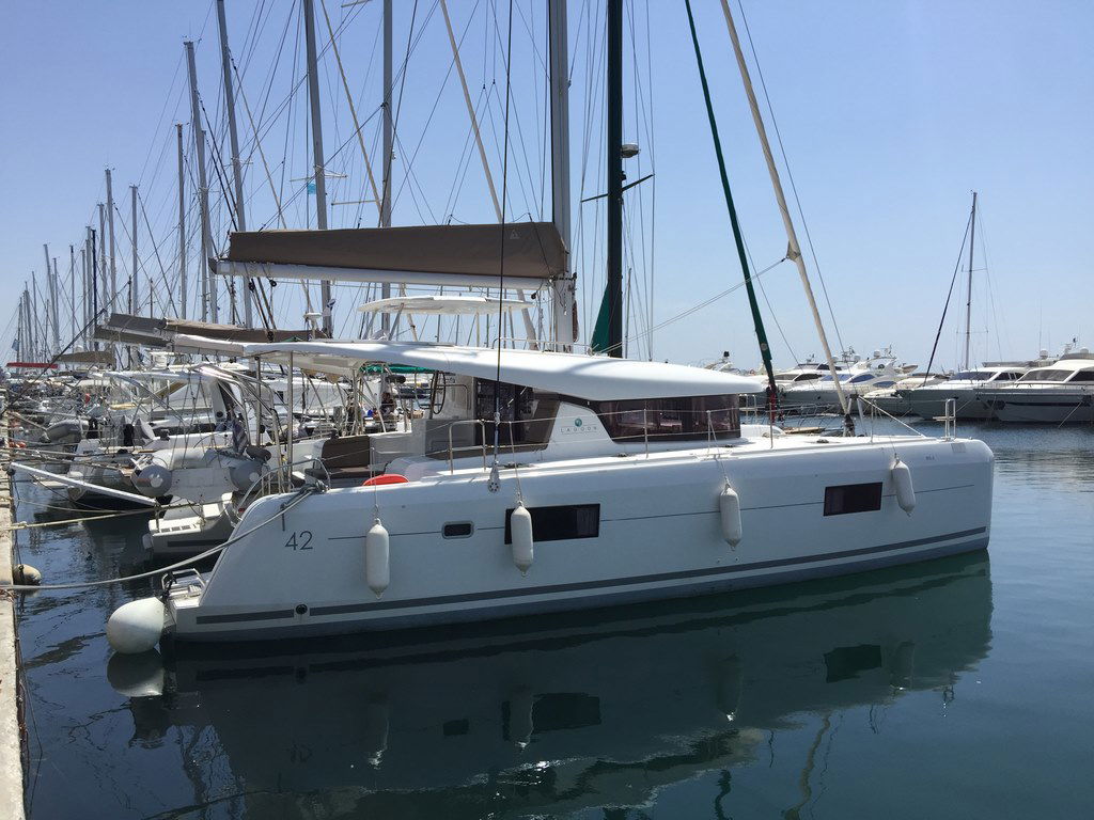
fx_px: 917
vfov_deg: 48.2
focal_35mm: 29
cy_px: 410
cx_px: 547
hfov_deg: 61.7
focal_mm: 4.15
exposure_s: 1/2639
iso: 32
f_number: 2.2
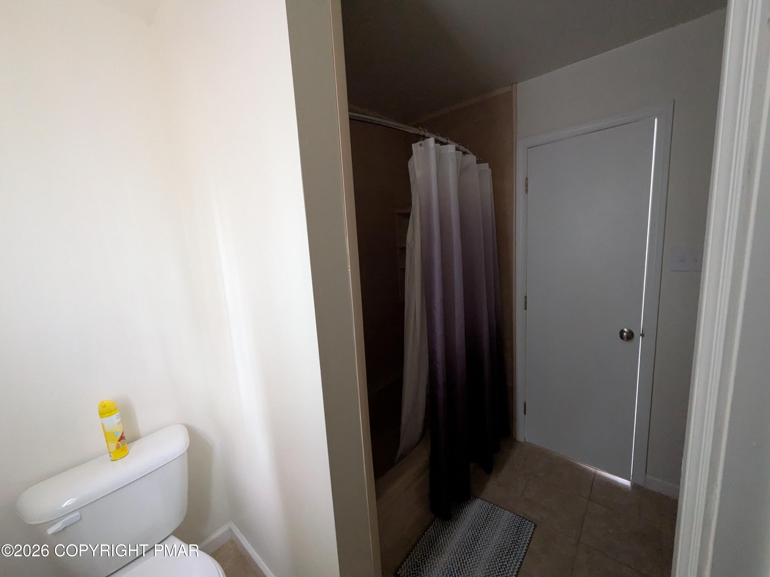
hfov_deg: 102.1
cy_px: 288
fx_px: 311
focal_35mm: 14
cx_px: 385
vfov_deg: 85.7
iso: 981
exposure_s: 1/24
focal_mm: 1.83
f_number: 2.2
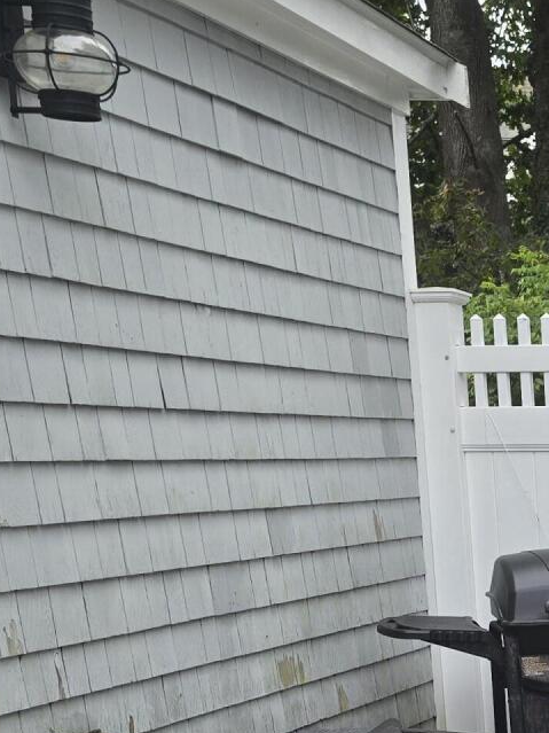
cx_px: 813
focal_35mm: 72
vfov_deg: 24.8
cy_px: 847
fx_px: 1523
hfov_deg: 18.3
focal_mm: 6.3
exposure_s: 1/180
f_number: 1.7
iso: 20
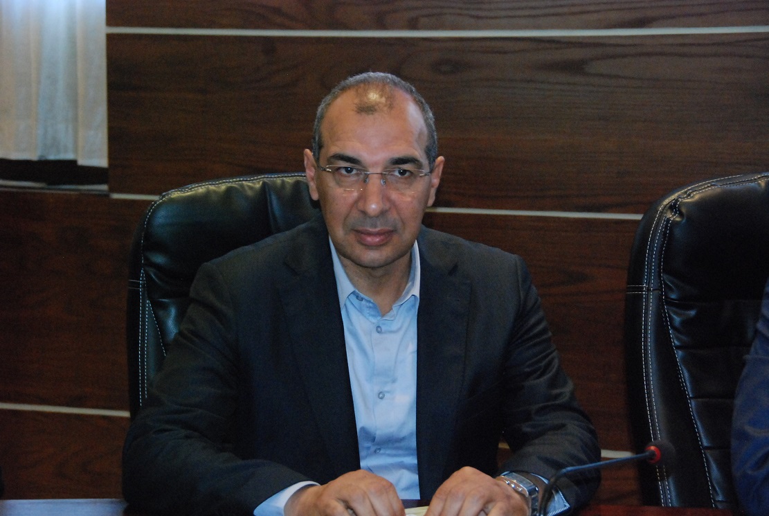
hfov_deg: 24.1
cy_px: 258
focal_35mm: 84
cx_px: 384
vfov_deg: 16.3
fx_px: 1797
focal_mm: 56
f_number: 6.3
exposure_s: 1/60
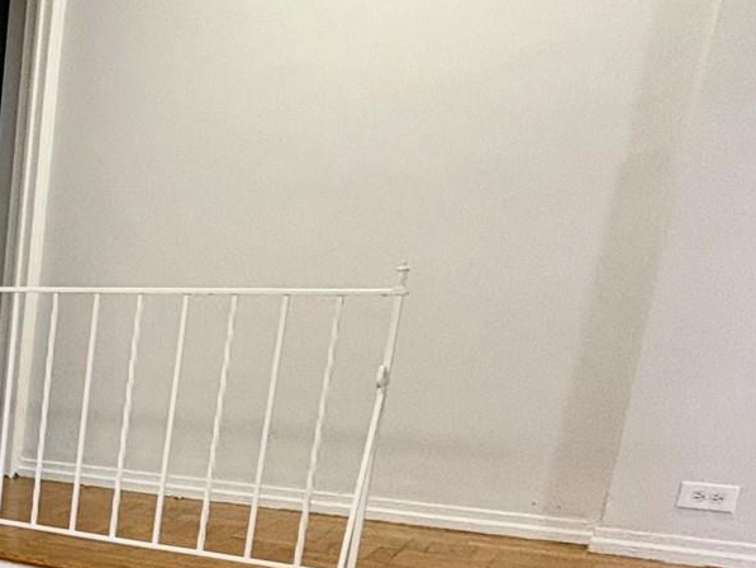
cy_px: 550
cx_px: -412
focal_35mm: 48
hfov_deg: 26.6
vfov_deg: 28.6
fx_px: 1049
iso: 400
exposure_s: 1/60
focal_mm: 2.22
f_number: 2.2
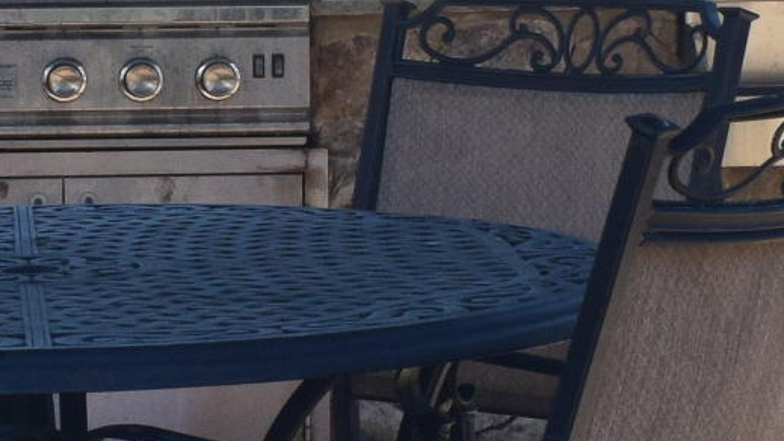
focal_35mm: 200
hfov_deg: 10.7
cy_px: 148
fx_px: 4158
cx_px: 80
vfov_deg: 6.1
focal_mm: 22
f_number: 10
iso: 400
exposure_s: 1/320
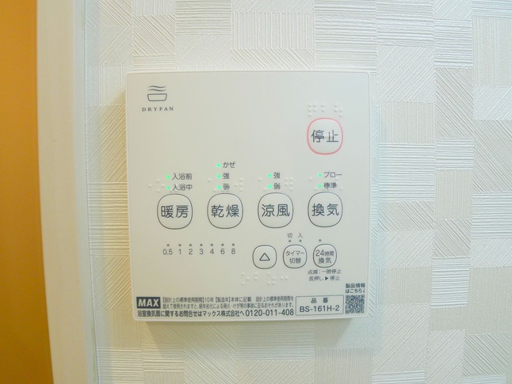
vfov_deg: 53.1
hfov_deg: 67.3
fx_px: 385
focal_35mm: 26
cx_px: 255
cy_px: 194
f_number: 2
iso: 80
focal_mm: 5.1
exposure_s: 1/100
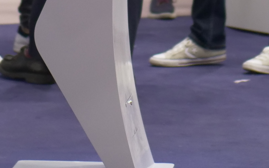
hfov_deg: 4.5
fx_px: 3409
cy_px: -289
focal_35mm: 465
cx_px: 98
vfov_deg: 2.8
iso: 500
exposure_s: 1/640
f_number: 1.2
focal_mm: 43
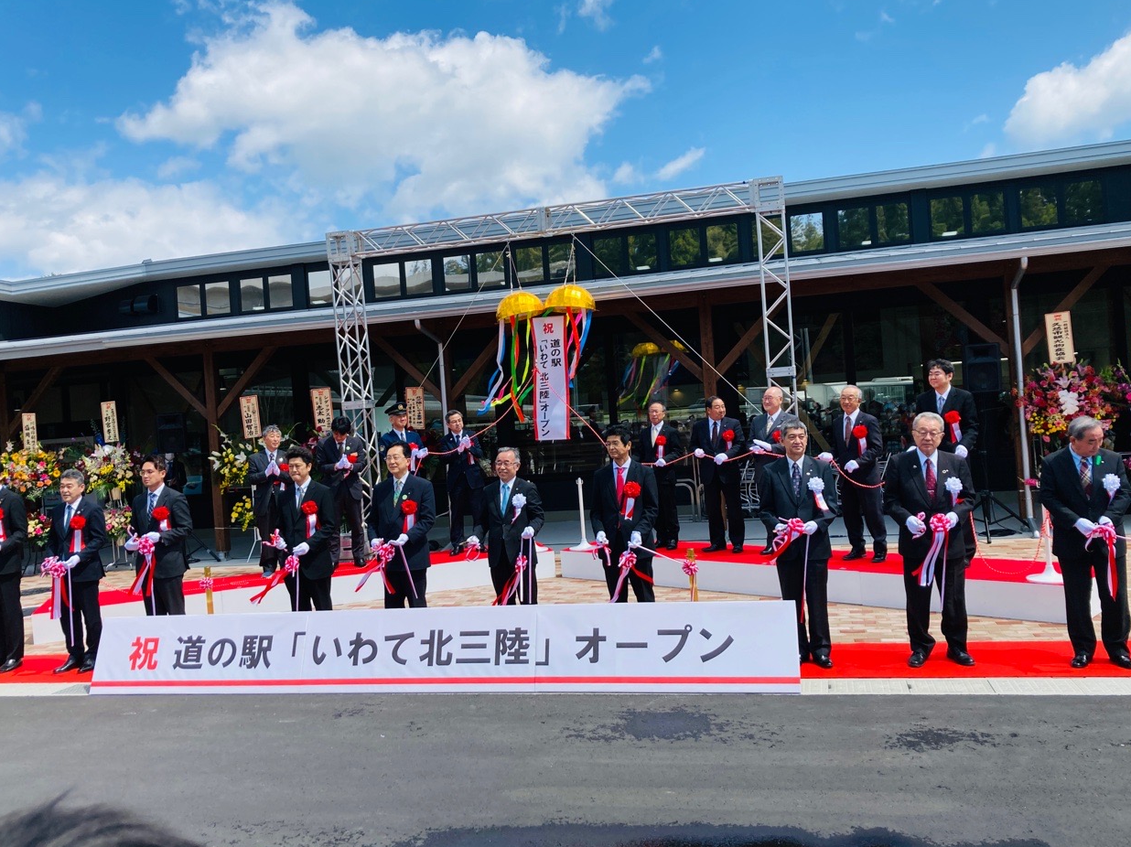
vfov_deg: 48.2
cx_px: 553
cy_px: 416
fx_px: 947
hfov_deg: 61.7
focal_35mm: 29
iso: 20
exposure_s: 1/1779
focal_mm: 3.99
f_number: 1.8
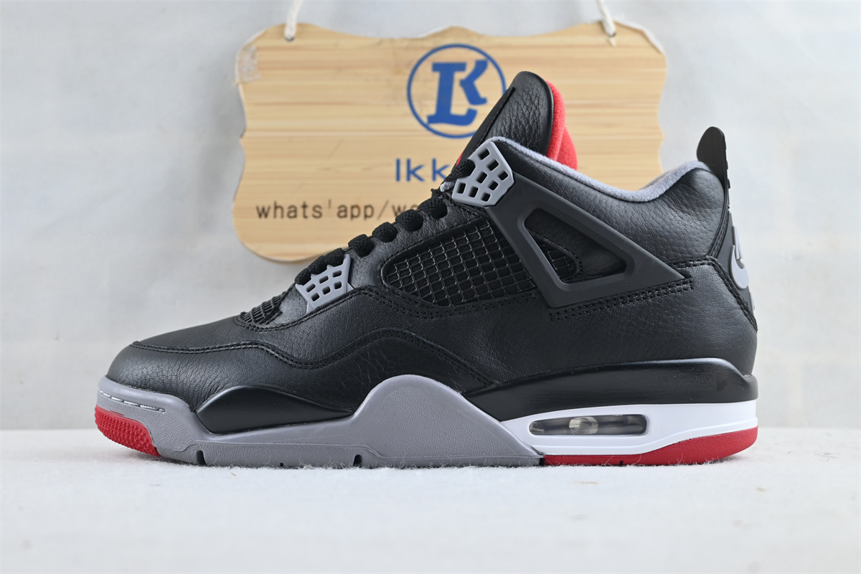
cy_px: 287
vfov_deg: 34.2
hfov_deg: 49.6
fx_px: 933
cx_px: 430
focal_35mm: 39
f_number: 4.5
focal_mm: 26
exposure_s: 1/50
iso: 160
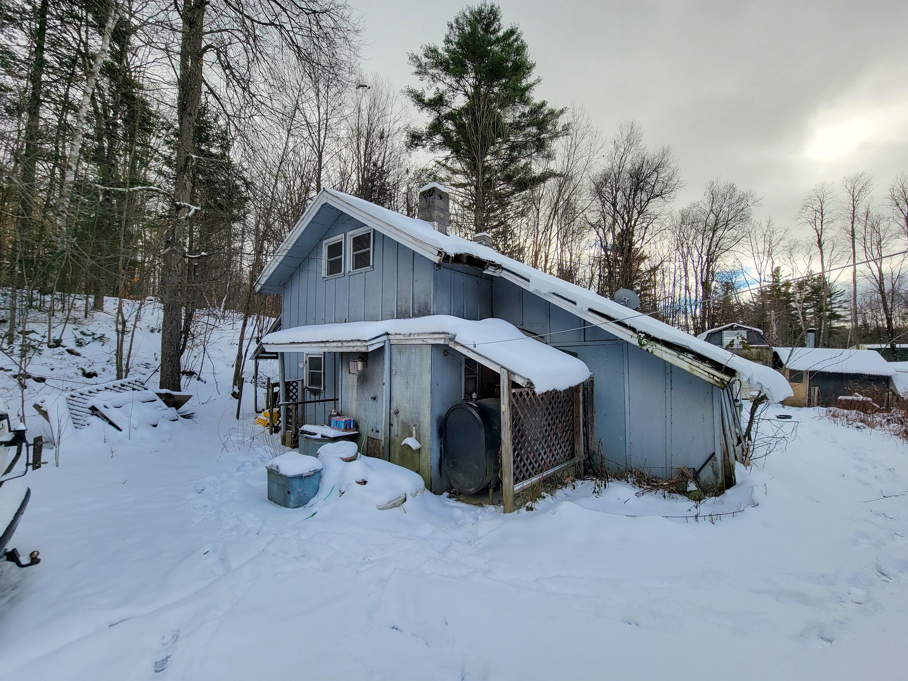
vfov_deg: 89.9
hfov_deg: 106.2
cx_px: 454
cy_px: 340
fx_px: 341
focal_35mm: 13
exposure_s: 1/950
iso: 50
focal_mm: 2.2
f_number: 2.2
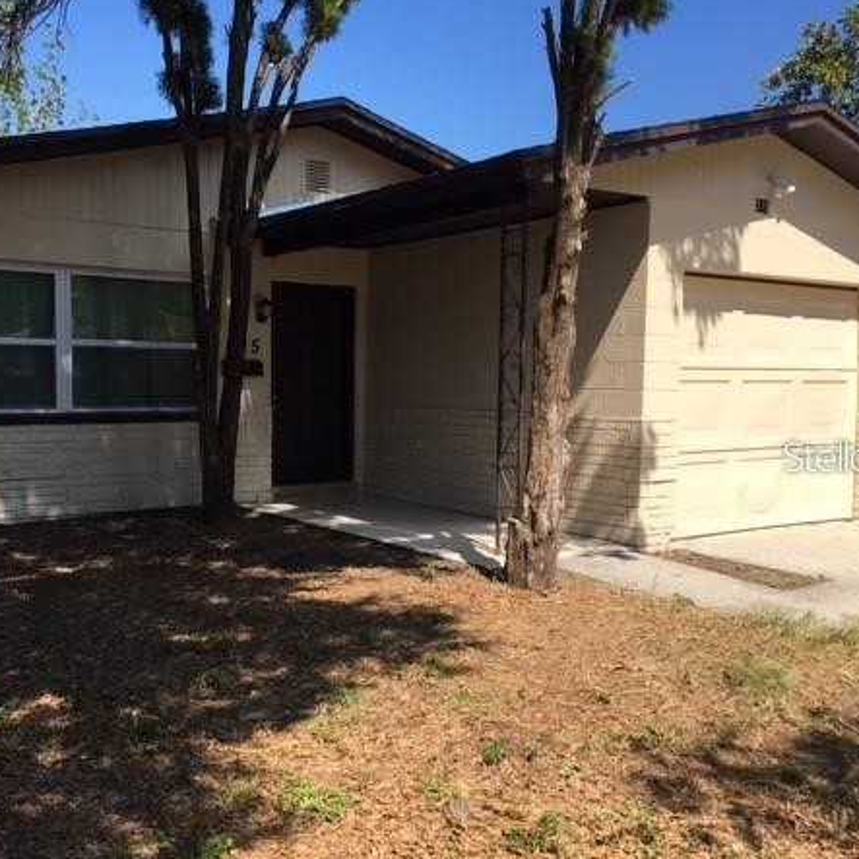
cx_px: 345
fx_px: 1039
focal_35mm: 37
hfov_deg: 44.7
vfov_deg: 44.9
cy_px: 456
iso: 25
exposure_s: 1/1304
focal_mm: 4.15
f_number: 2.2
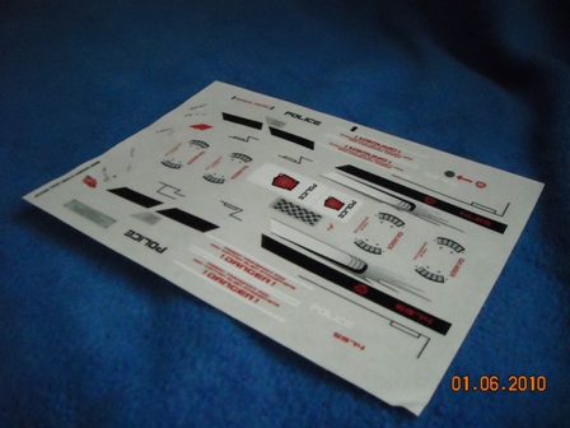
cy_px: 214
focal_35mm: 35
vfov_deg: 40.7
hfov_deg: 52.6
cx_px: 285
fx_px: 576
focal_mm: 5.7
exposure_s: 1/42
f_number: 2.8
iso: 800
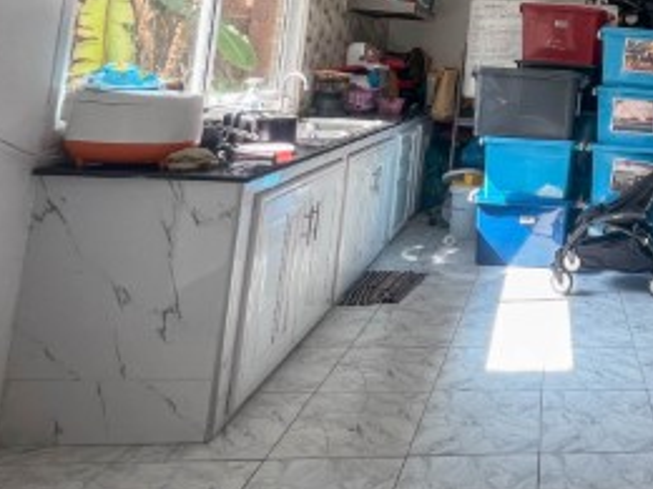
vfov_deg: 39.8
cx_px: 666
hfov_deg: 46.6
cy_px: 20
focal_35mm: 32
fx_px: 604
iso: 50
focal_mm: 1.57
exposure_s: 1/120
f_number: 1.8
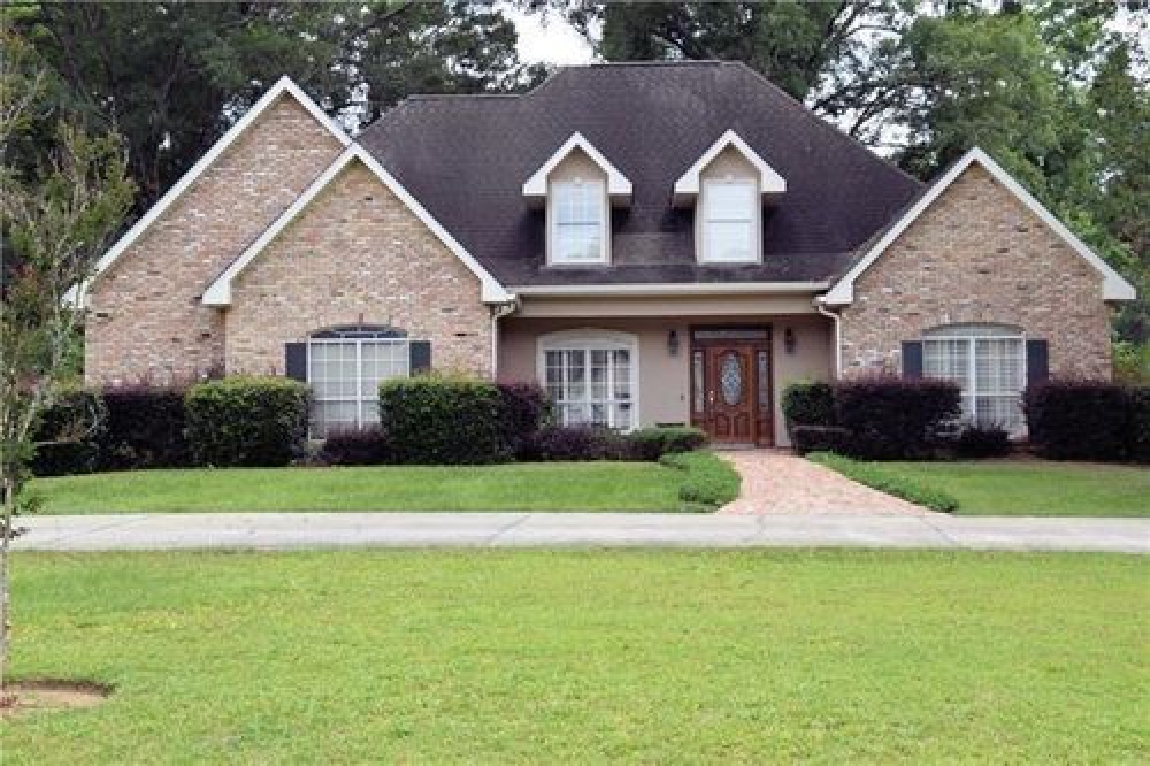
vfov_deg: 28.1
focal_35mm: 48
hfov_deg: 41.1
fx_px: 1533
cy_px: 383
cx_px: 575
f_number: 8
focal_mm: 32
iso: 360
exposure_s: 1/250
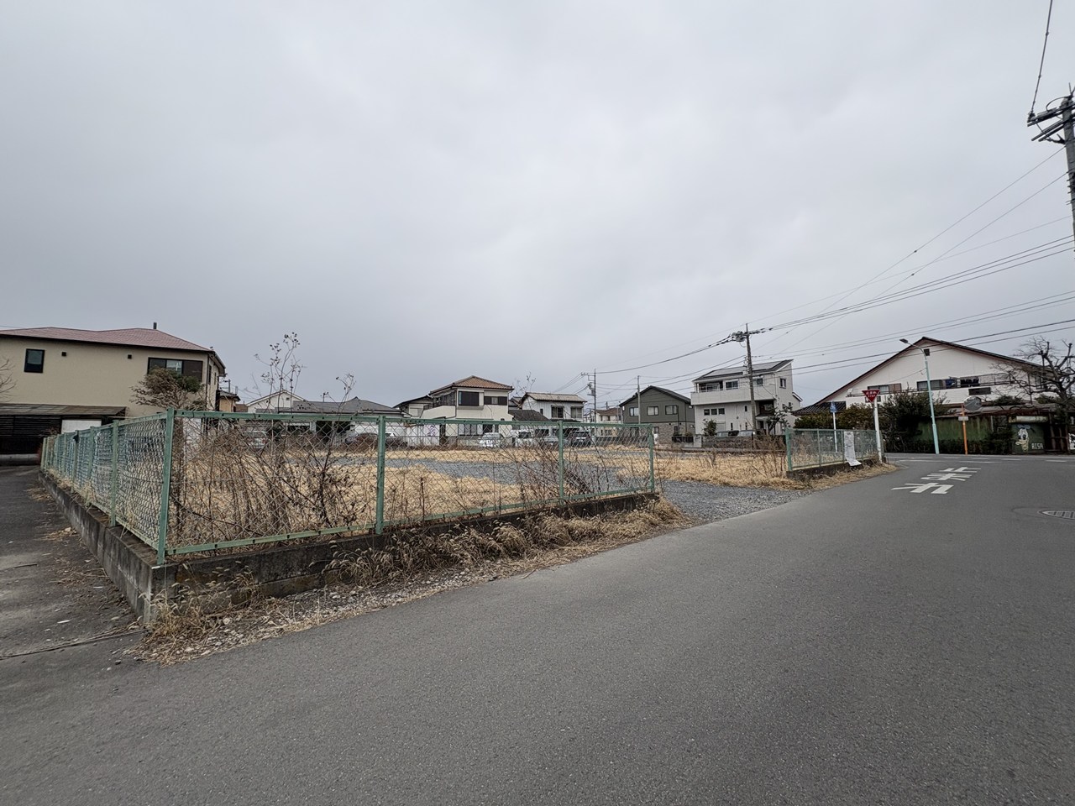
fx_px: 435
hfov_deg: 102.1
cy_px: 403
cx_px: 538
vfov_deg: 85.7
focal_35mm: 14
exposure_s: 1/357
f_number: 2.2
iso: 40
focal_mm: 2.22
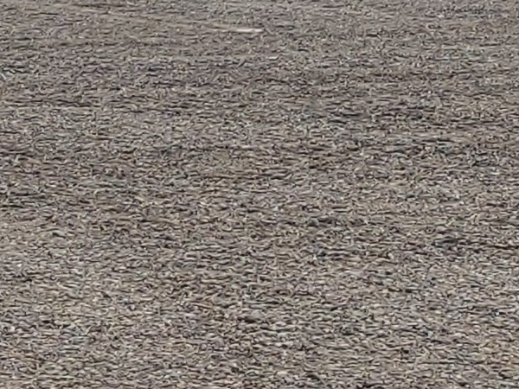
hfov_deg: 9.0
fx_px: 2774
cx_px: -940
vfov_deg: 8.0
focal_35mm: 185
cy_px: -3
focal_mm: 5.23
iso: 32
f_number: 1.8
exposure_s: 1/2028
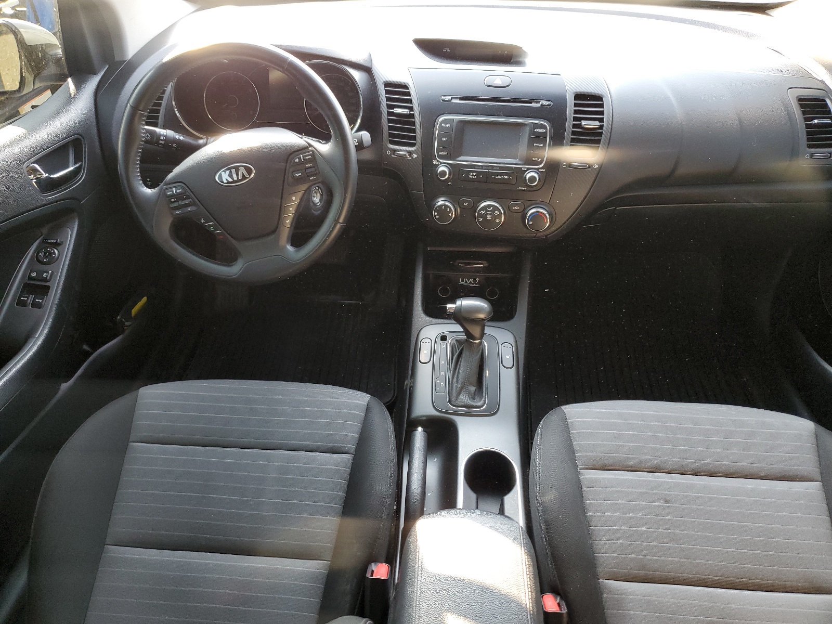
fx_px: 625
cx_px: 416
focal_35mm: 26
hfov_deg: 67.3
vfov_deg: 53.1
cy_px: 312
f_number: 1.5
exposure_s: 1/60.2
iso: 116
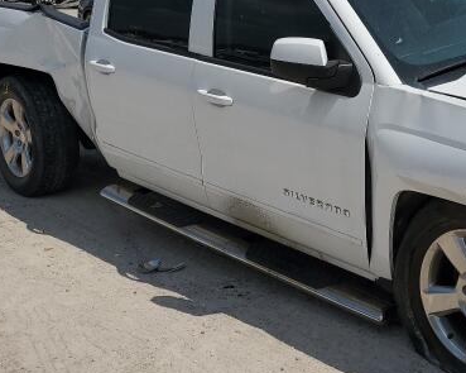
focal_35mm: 55
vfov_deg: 27.5
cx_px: 409
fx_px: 758
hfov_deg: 32.6
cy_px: 152
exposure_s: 1/10000
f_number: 1.5
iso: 51
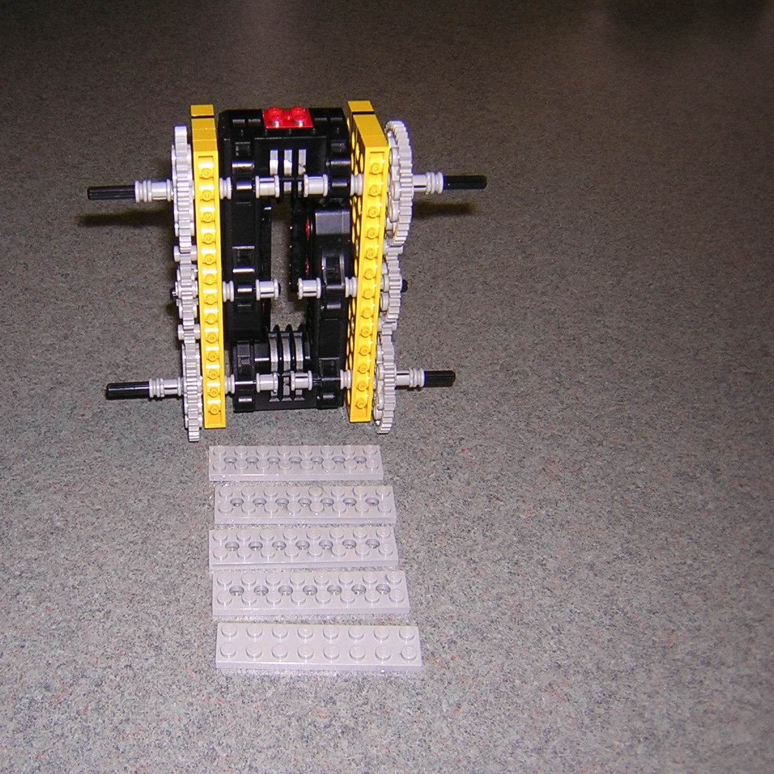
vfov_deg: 39.2
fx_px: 1088
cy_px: 386
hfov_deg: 38.7
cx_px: 258
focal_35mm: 43
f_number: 2.6
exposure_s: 1/60.1
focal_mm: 4.7
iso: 100
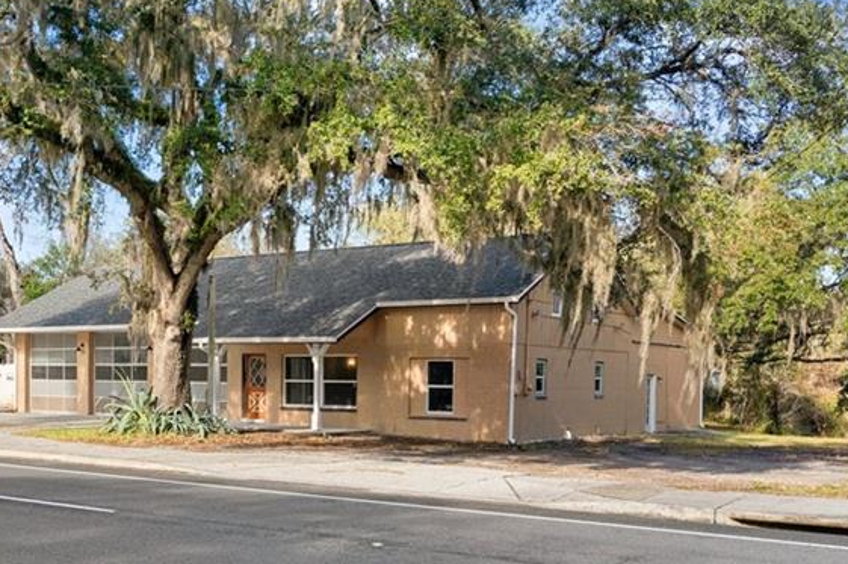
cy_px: 426
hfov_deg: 45.9
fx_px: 988
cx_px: 301
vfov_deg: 31.3
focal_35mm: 42
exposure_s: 1/160
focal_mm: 23
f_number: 9
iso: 320
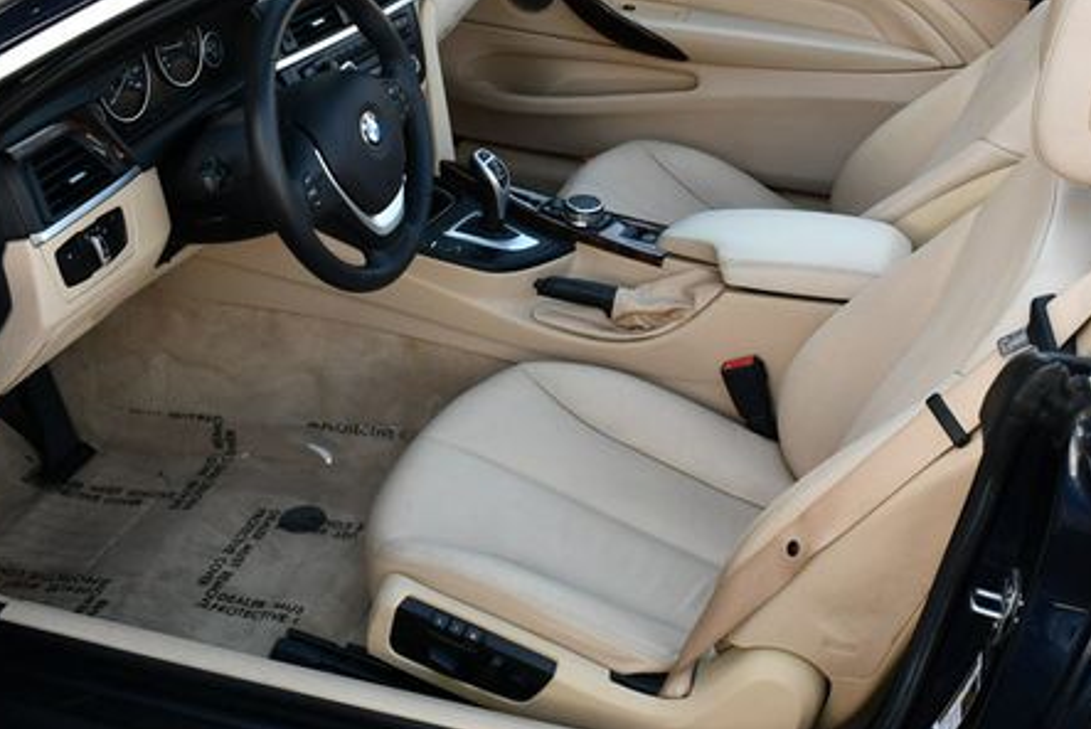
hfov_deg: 38.0
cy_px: 273
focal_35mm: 52
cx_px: 675
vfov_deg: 26.0
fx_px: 1577
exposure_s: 1/250
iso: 400
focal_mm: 18
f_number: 5
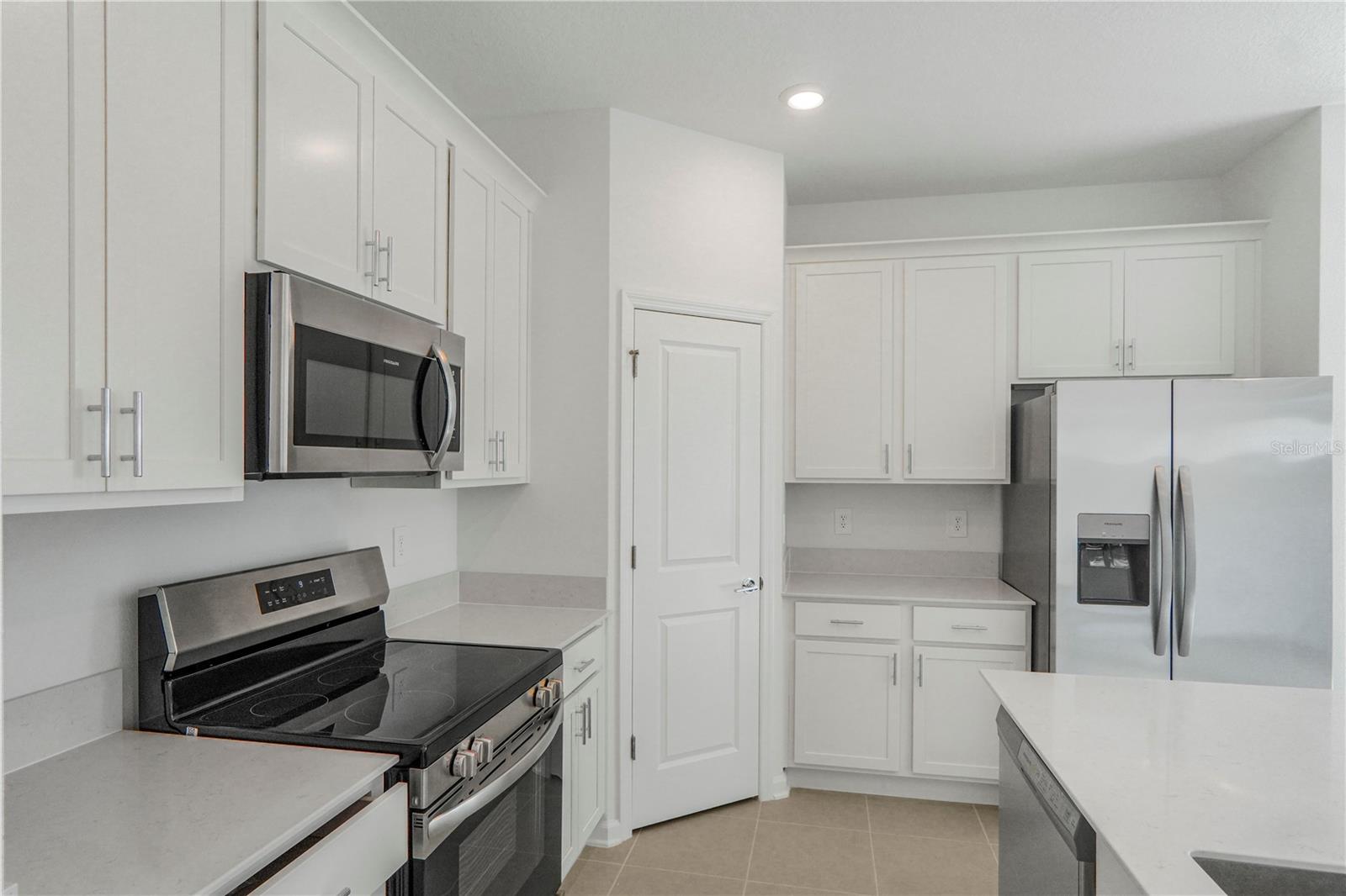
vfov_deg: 67.4
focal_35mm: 18
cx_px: 673
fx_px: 673
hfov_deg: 90.0
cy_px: 448
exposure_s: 1/200
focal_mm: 12
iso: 800
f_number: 5
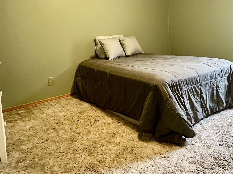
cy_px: 47
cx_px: 142
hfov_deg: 59.4
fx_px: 202
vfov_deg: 45.4
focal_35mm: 30
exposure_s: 1/60
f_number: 2.2
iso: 640
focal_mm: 2.22
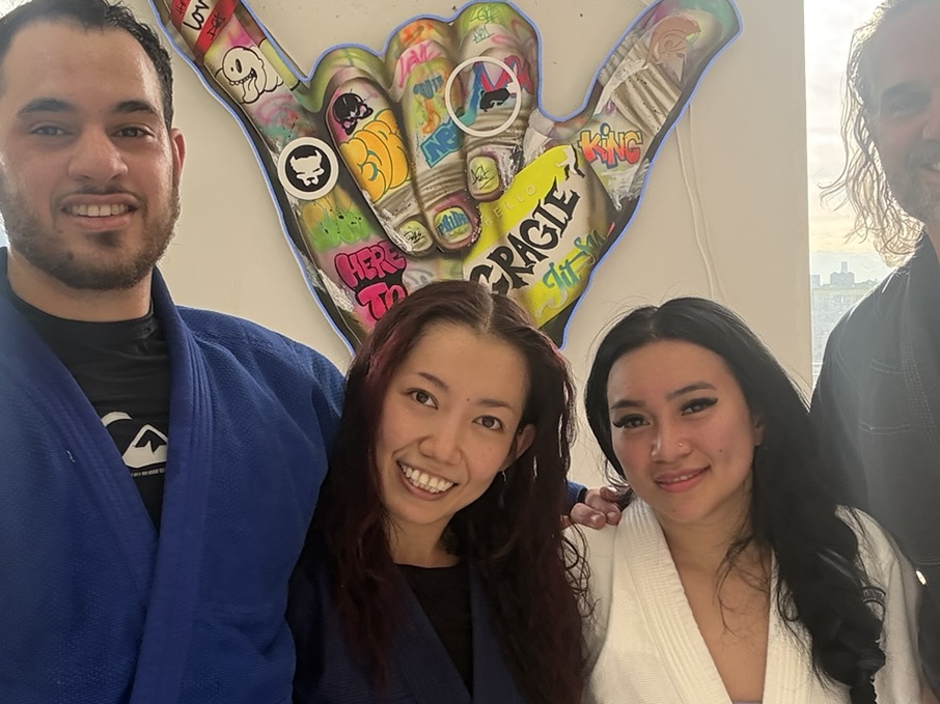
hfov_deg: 36.7
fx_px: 1412
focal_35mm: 52
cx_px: 391
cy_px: 449
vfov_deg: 27.9
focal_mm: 2.69
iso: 40
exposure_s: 1/240
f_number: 1.9
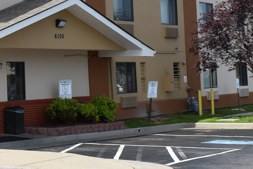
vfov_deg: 13.3
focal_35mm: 102
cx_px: 17
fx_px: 720
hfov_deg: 19.5
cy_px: 20
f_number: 9
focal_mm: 23
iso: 100
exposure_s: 1/320
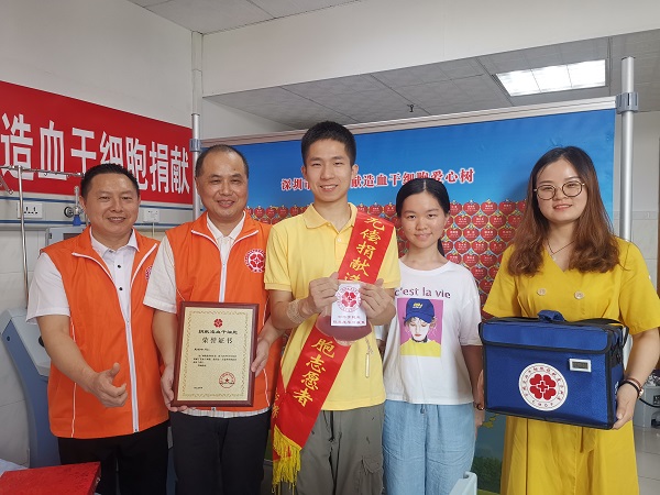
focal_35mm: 27
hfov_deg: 65.3
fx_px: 515
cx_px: 330
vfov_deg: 51.4
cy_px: 248
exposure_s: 1/100
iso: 160
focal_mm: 4.75
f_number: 1.8
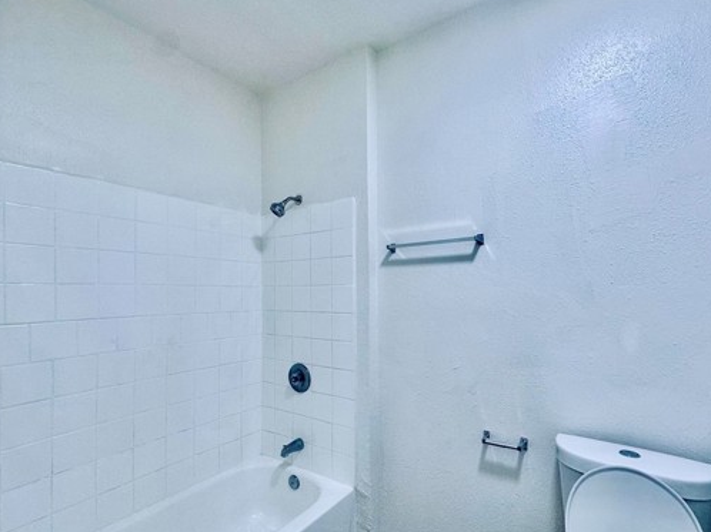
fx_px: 370
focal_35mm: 18
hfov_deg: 87.8
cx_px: 351
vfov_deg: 71.4
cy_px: 287
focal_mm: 2.22
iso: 125
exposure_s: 1/120
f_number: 2.2
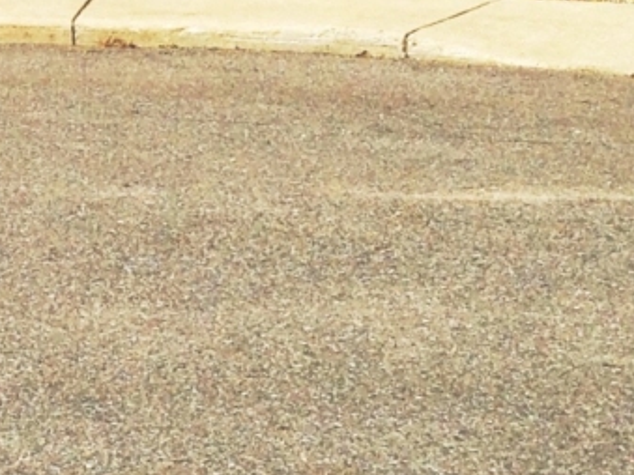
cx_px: -380
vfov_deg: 7.1
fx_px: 3662
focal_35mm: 200
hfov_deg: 9.6
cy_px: -540
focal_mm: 4.13
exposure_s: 1/1695
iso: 50
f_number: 2.4
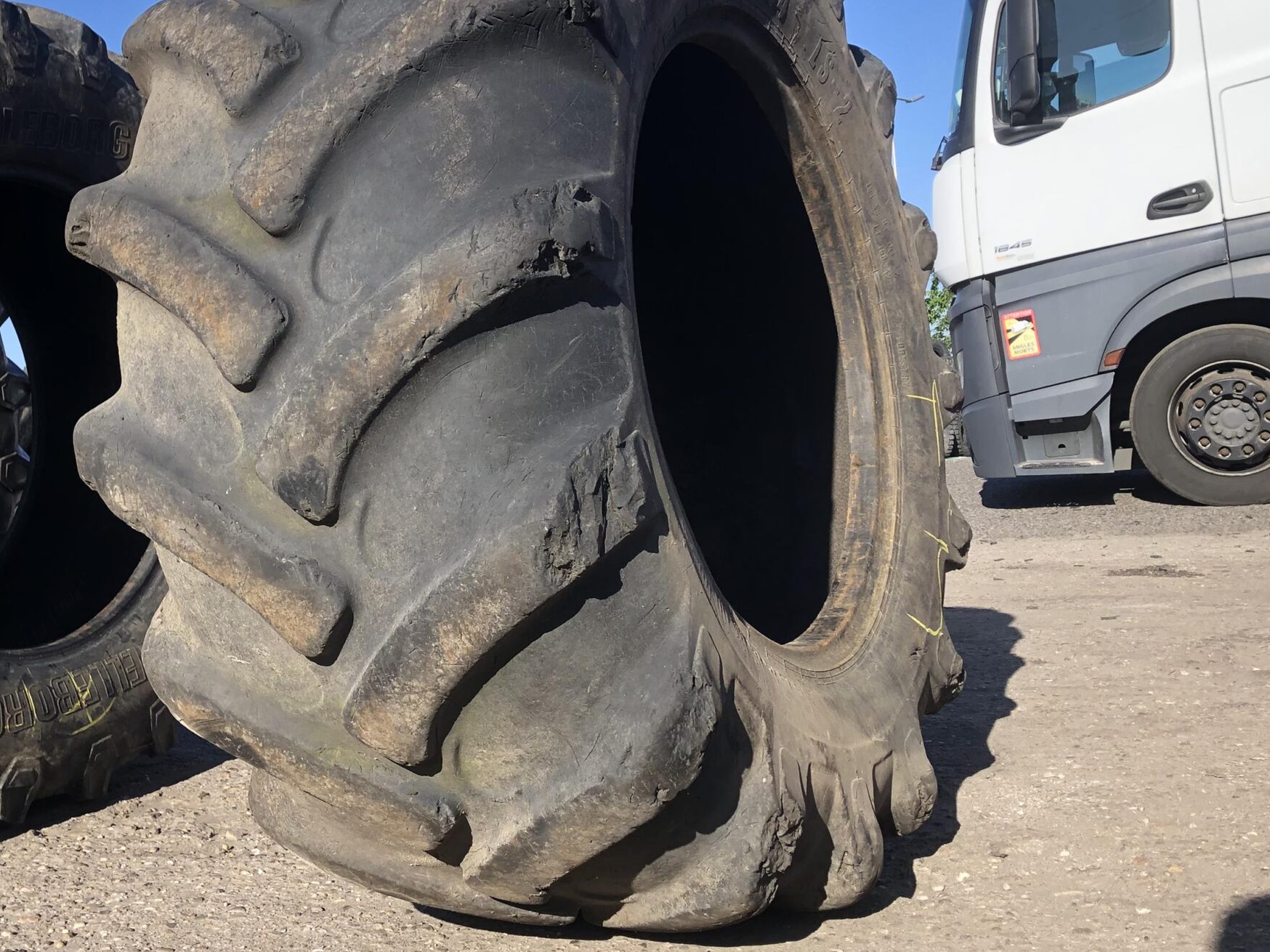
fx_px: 1504
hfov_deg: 45.3
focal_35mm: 41
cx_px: 464
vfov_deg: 35.1
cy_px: 440
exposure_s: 1/917
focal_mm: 3.99
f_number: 1.8
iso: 20
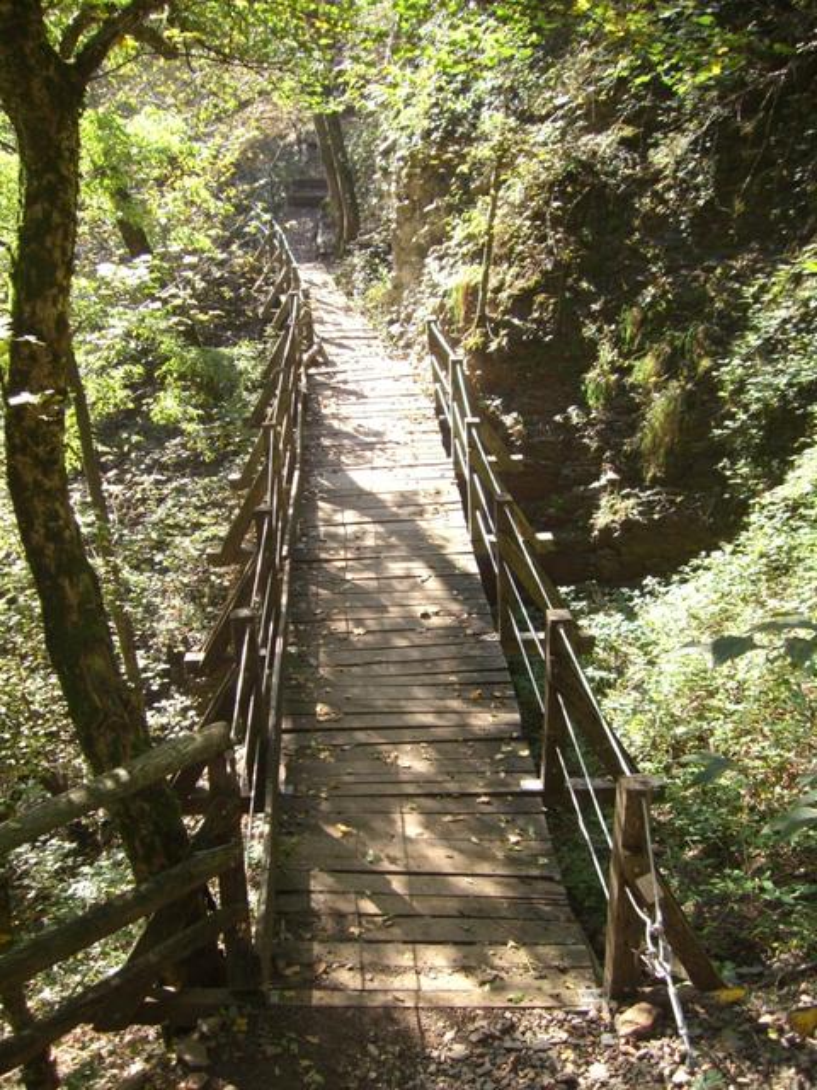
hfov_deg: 37.7
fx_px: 1196
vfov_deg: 49.0
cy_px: 545
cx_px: 408
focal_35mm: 38
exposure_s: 1/200
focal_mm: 6.2
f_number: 2.7
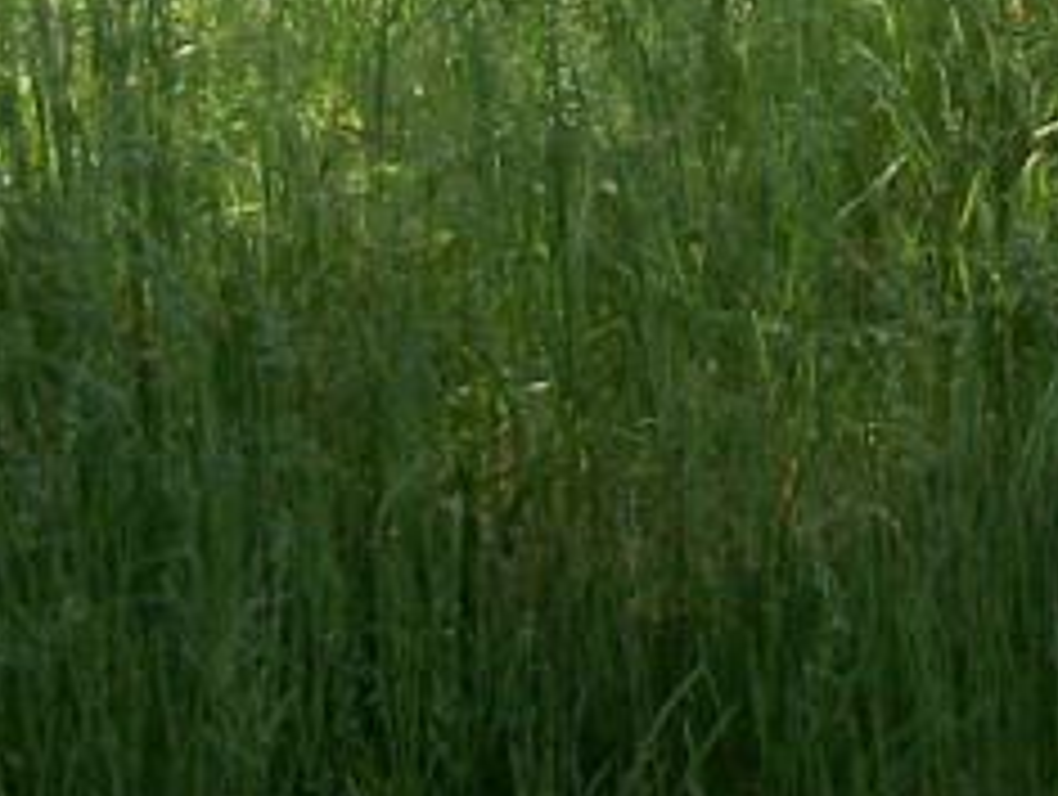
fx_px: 5326
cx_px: 1409
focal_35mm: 174
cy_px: -1345
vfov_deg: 7.7
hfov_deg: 11.0
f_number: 8.8
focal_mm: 5.7
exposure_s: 1/80
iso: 80
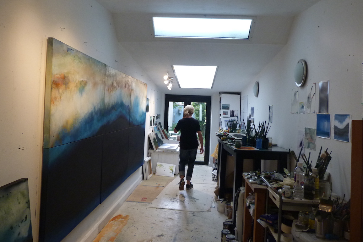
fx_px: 272
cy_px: 111
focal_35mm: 27
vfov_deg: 47.9
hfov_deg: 67.4
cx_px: 185
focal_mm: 4.5
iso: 200
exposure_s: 1/60
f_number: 2.8
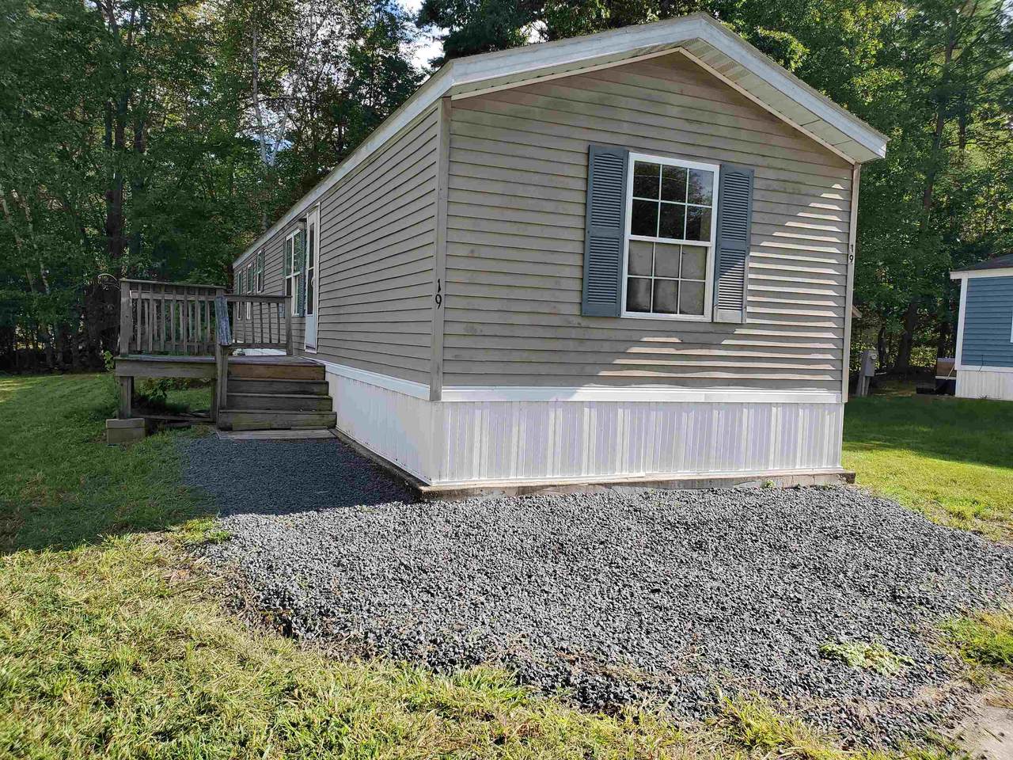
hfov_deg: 67.3
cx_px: 506
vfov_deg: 53.1
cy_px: 380
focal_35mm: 26
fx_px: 761
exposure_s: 1/777
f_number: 2.4
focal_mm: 4.3
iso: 50
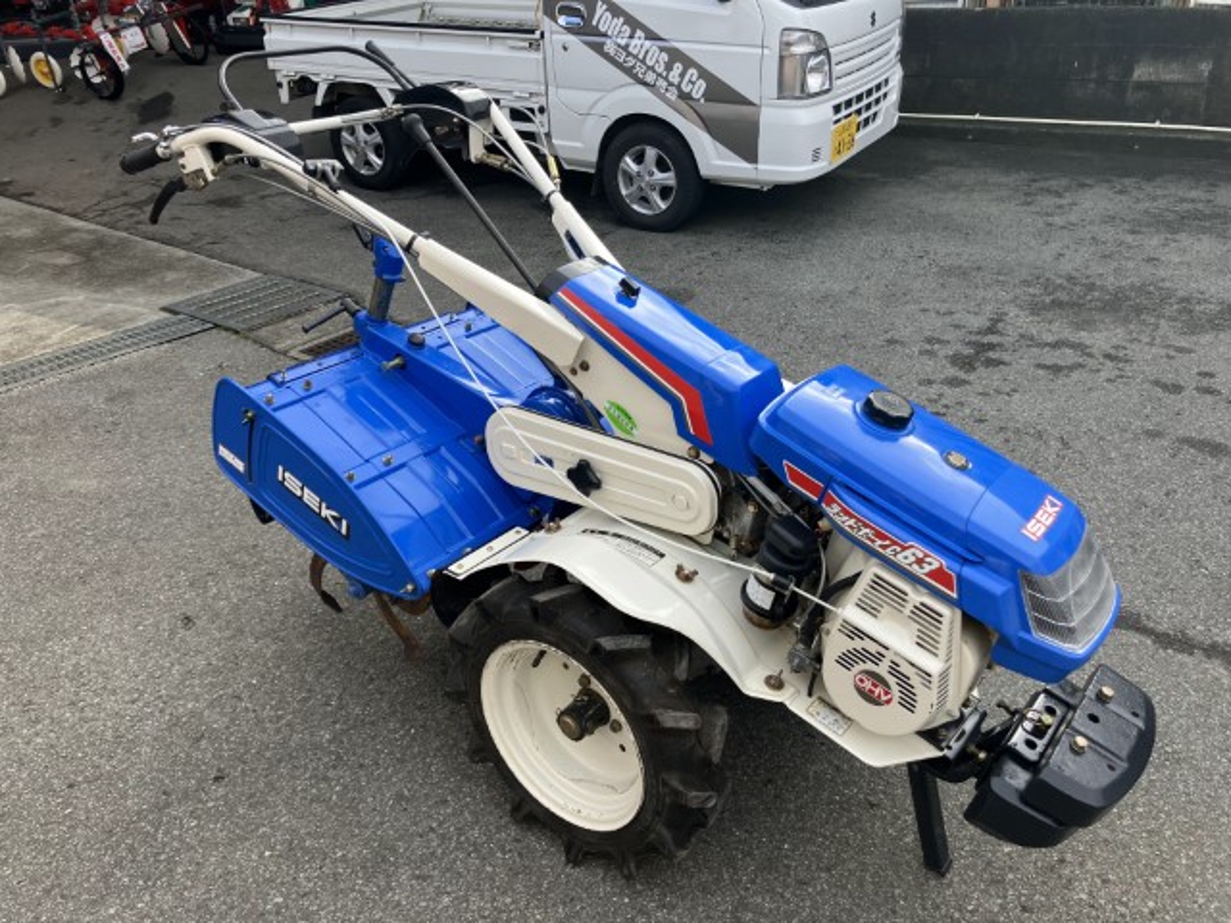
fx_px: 996
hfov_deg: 63.4
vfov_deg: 49.7
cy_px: 462
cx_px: 616
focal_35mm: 28
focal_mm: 3.99
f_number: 1.8
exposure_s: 1/340
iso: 32
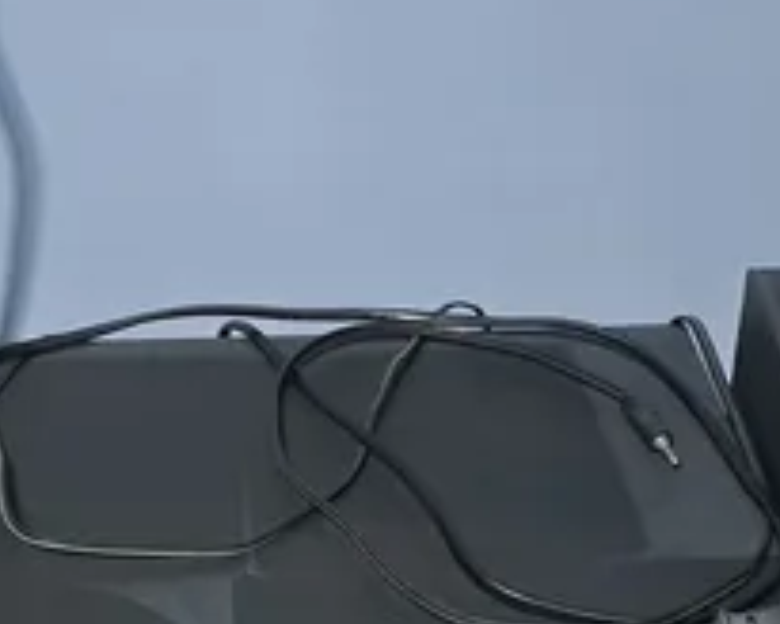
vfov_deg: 19.9
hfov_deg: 25.0
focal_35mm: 76
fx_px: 1754
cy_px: 502
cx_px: 323
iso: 640
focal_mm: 4.65
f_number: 1.8
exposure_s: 1/20
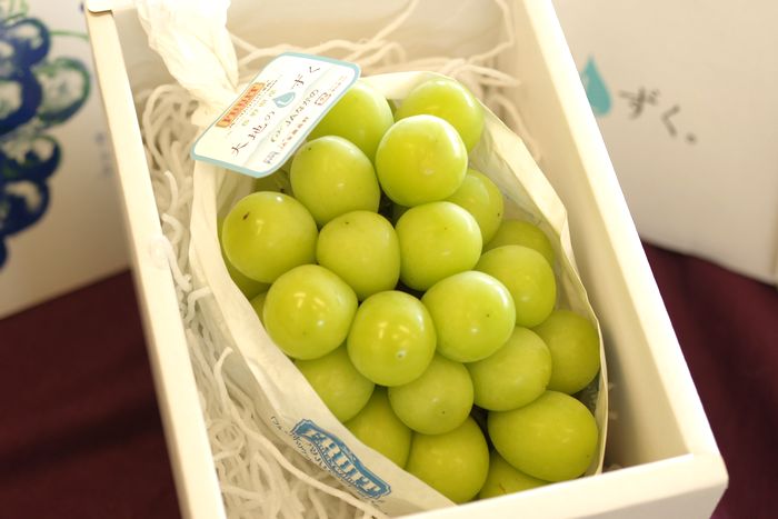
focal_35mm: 75
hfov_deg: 27.0
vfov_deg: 18.2
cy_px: 260
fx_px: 1621
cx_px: 389
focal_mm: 50
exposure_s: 1/100
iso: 400
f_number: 4
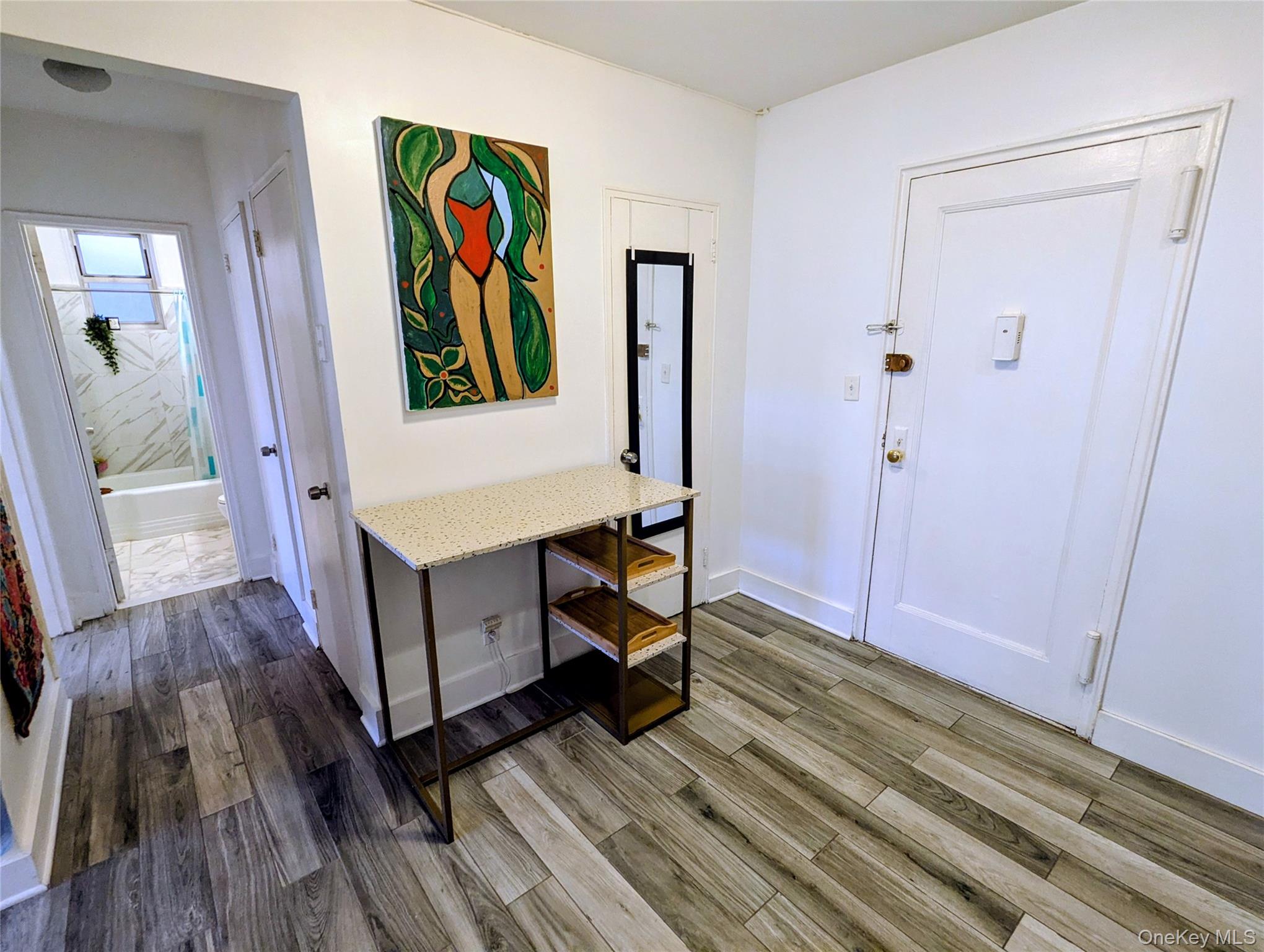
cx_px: 632
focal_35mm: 16
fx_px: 585
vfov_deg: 78.2
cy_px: 476
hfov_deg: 94.4
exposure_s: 1/30
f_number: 2.2
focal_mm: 2.35
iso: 173
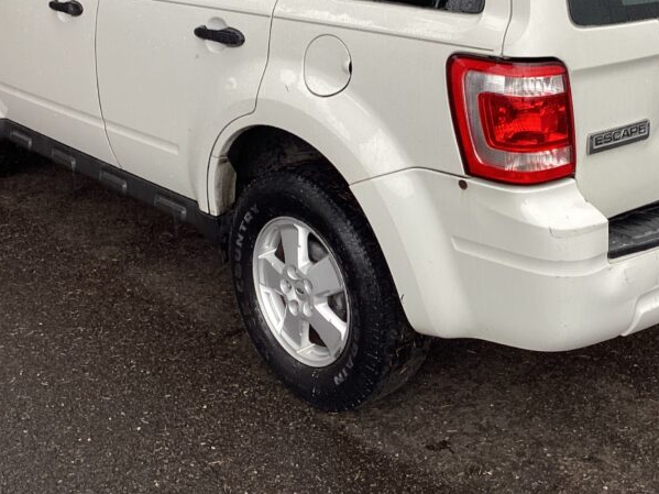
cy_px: 119
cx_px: 372
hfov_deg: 36.1
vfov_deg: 27.1
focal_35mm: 53
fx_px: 1009
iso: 40
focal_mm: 3.3
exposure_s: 1/120
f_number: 2.4
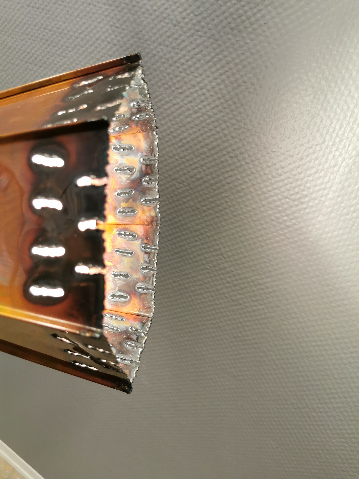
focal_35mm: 27
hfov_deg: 51.4
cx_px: 180
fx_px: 373
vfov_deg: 65.3
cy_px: 240
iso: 125
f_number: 1.6
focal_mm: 5.56
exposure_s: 1/50
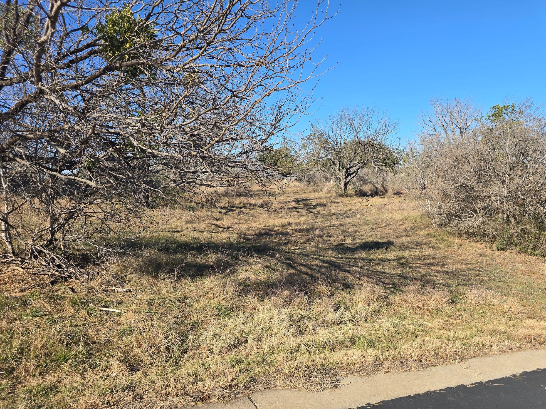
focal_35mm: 24
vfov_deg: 56.8
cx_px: 283
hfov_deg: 71.6
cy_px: 213
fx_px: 379
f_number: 1.7
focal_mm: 6.3
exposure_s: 1/673
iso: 12
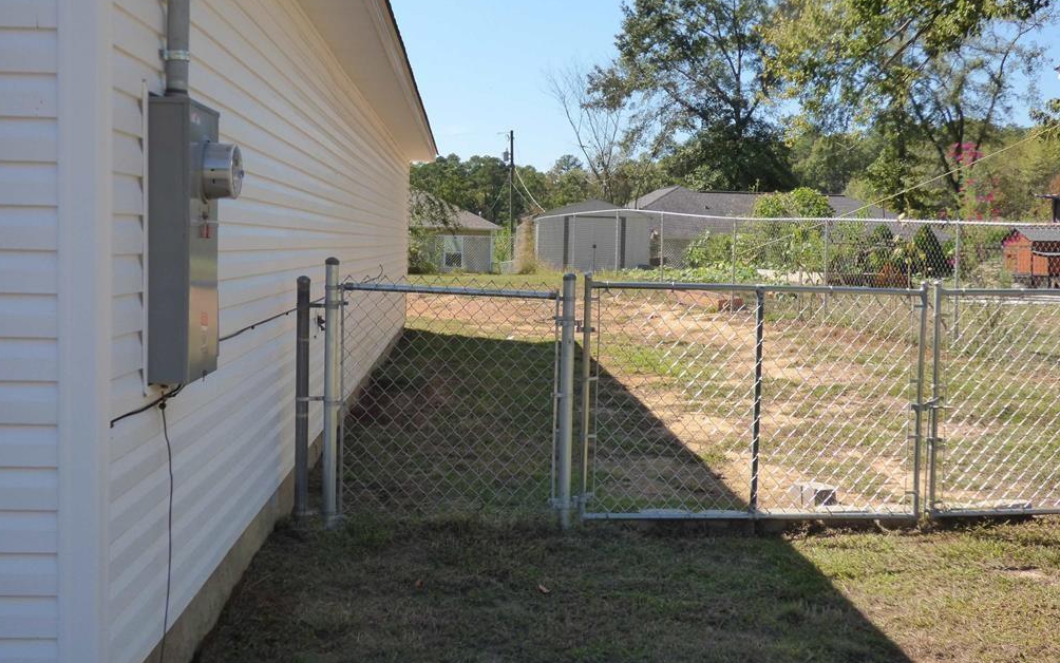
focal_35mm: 40
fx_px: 1156
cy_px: 310
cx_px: 529
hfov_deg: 49.3
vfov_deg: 32.0
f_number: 3.5
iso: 200
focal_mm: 6.47
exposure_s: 1/1000
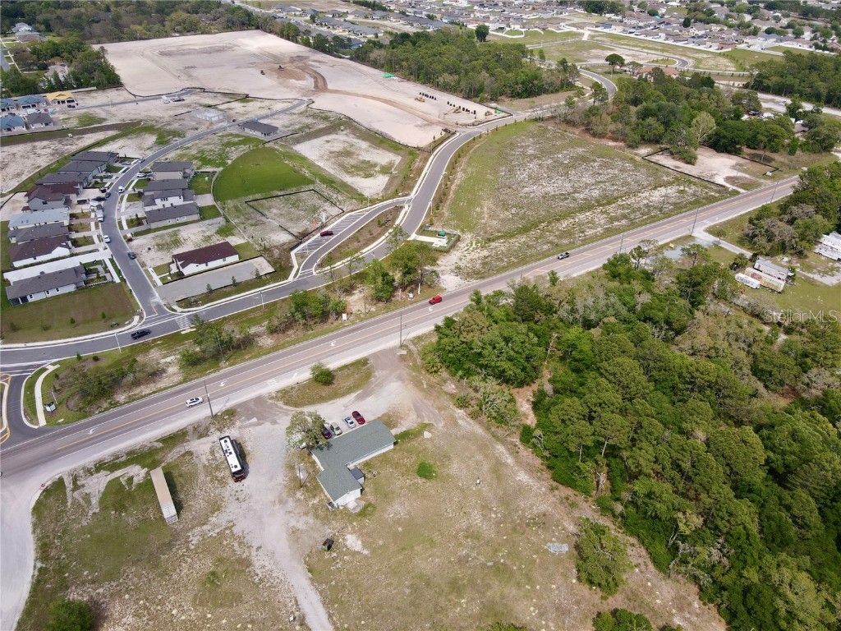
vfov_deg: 56.8
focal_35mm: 24
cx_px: 420
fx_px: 583
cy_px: 316
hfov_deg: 71.6
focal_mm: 4.5
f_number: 2.8
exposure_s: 1/725
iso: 100
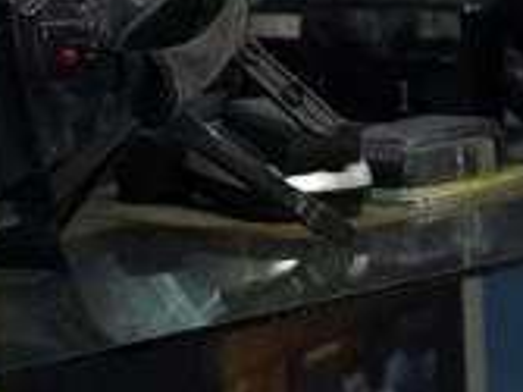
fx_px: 11278
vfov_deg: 2.0
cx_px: 1535
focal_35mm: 747
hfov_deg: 2.6
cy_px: -806
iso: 6400
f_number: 2.8
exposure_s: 1/400
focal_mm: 108
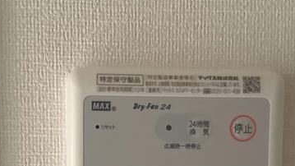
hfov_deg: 40.6
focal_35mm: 51
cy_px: 157
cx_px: 144
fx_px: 399
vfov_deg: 22.8
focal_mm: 6.86
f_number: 1.78
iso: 1250
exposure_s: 1/30
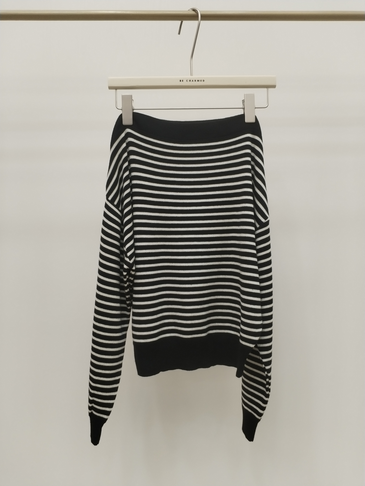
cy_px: 243
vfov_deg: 61.7
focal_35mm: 29
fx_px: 408
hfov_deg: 48.2
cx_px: 182
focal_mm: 4.75
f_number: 1.8
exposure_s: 1/100
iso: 224
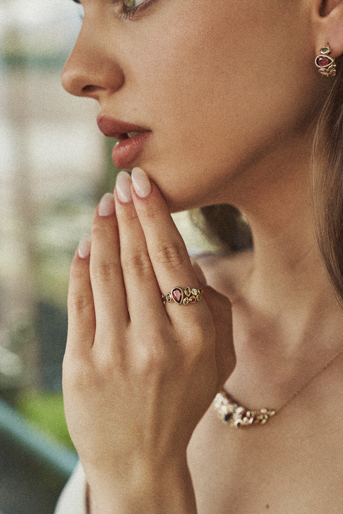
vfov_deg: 28.2
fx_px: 1025
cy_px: 280
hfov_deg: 19.0
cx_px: 176
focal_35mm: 72
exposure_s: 1/320
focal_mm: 61.6
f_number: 4.5
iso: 125
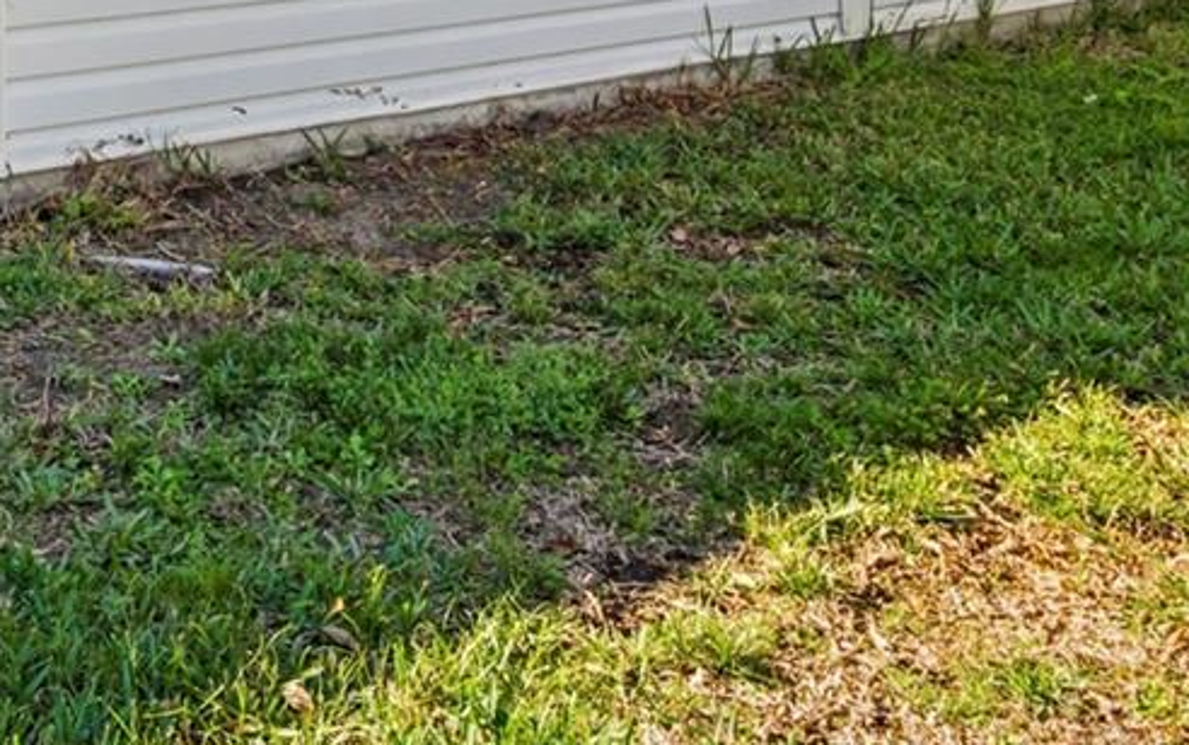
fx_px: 1718
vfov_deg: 21.9
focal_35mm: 53
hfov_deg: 34.6
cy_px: -230
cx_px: -5
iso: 400
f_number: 8
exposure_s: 1/80
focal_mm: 16
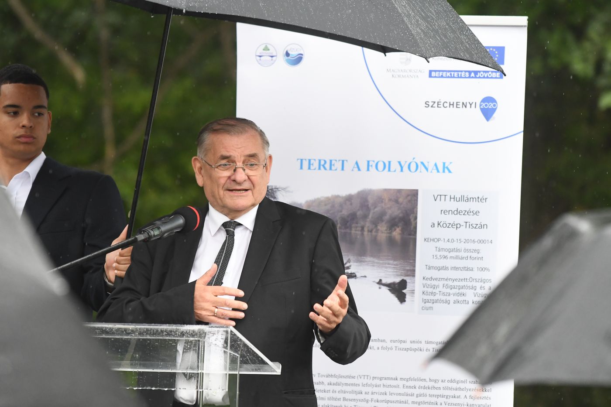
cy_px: 204
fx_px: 5091
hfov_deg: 6.9
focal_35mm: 300
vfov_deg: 4.6
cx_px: 306
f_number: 4.5
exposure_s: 1/1000
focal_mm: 200
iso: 3200
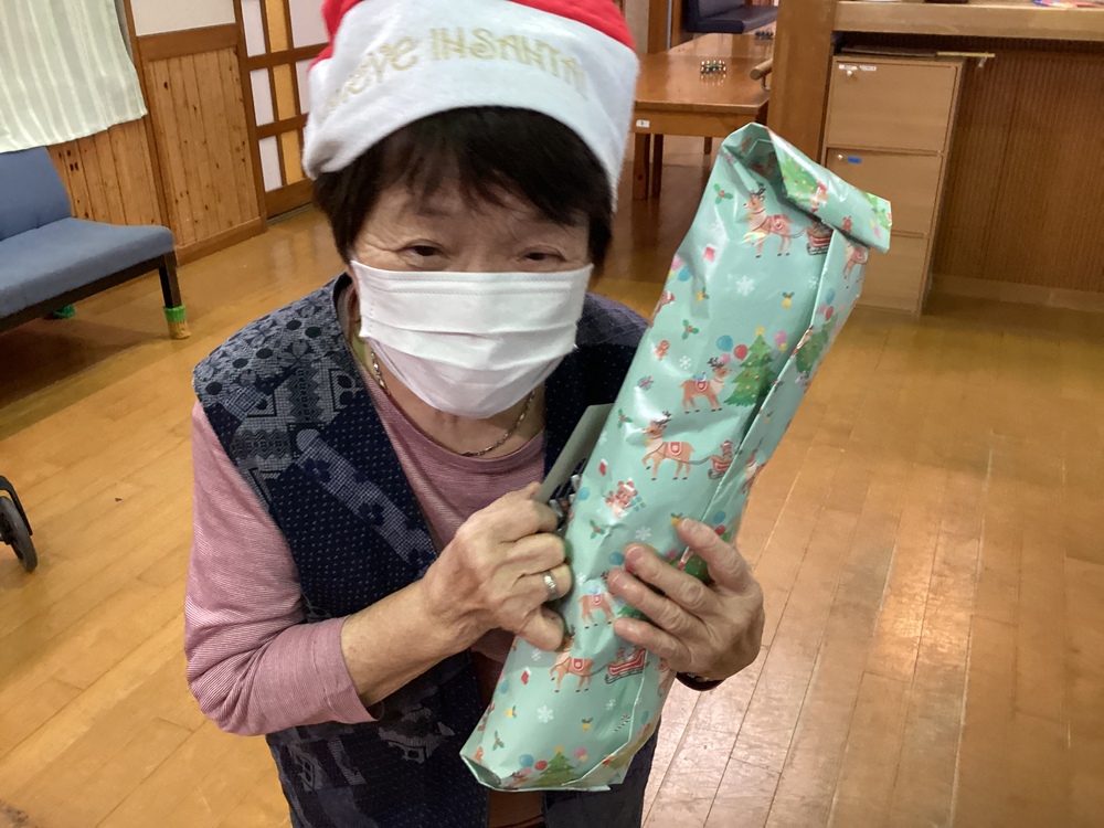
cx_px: 552
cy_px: 414
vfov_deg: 45.4
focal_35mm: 31
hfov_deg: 58.4
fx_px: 989
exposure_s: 1/40
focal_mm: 3.3
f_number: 2.4
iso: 250
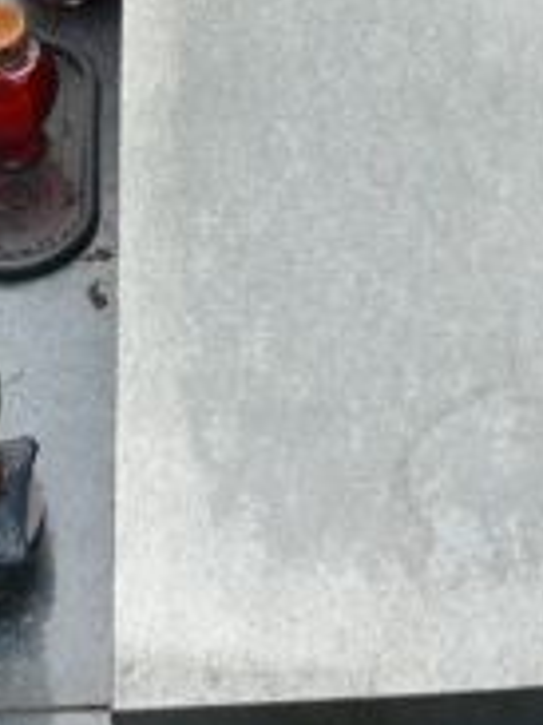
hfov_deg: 16.0
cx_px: 329
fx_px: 1926
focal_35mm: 92
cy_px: -170
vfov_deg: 19.9
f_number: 2.8
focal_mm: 7.4
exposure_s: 1/80
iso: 100
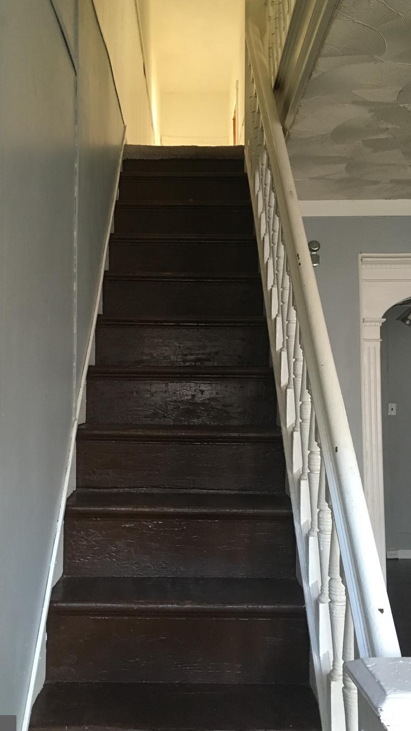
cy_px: 364
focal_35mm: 34
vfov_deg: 58.0
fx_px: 659
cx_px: 183
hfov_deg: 34.6
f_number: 2.2
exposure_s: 1/17
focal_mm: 4.15
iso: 200
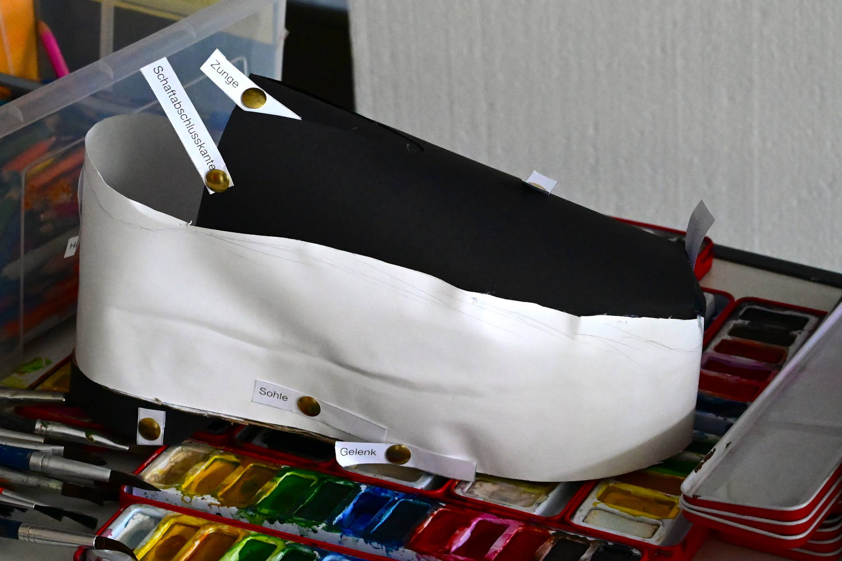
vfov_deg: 14.6
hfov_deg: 21.7
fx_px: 2198
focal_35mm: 94
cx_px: 421
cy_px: 280
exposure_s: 1/160
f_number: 10
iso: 8000
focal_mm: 63
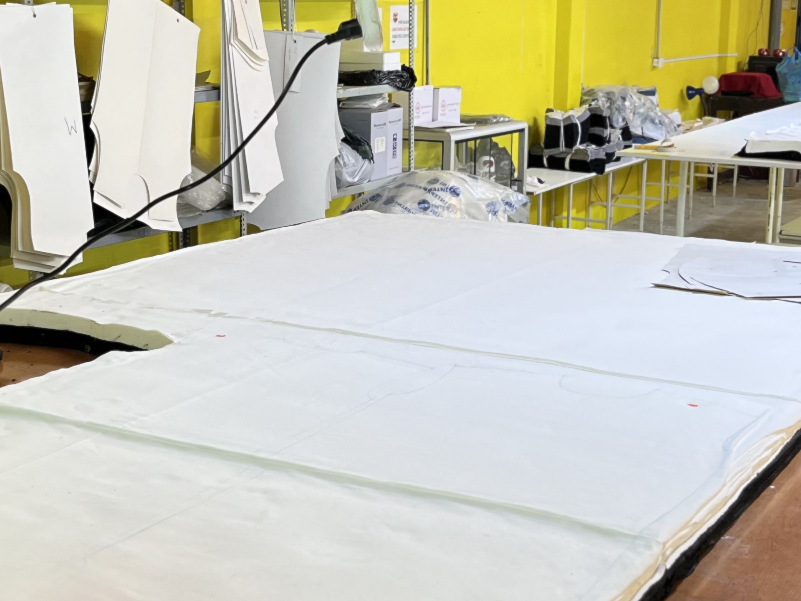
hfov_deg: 31.7
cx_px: 407
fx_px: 1411
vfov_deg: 24.0
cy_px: 249
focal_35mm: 61
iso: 100
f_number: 1.6
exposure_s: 1/60
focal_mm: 5.1
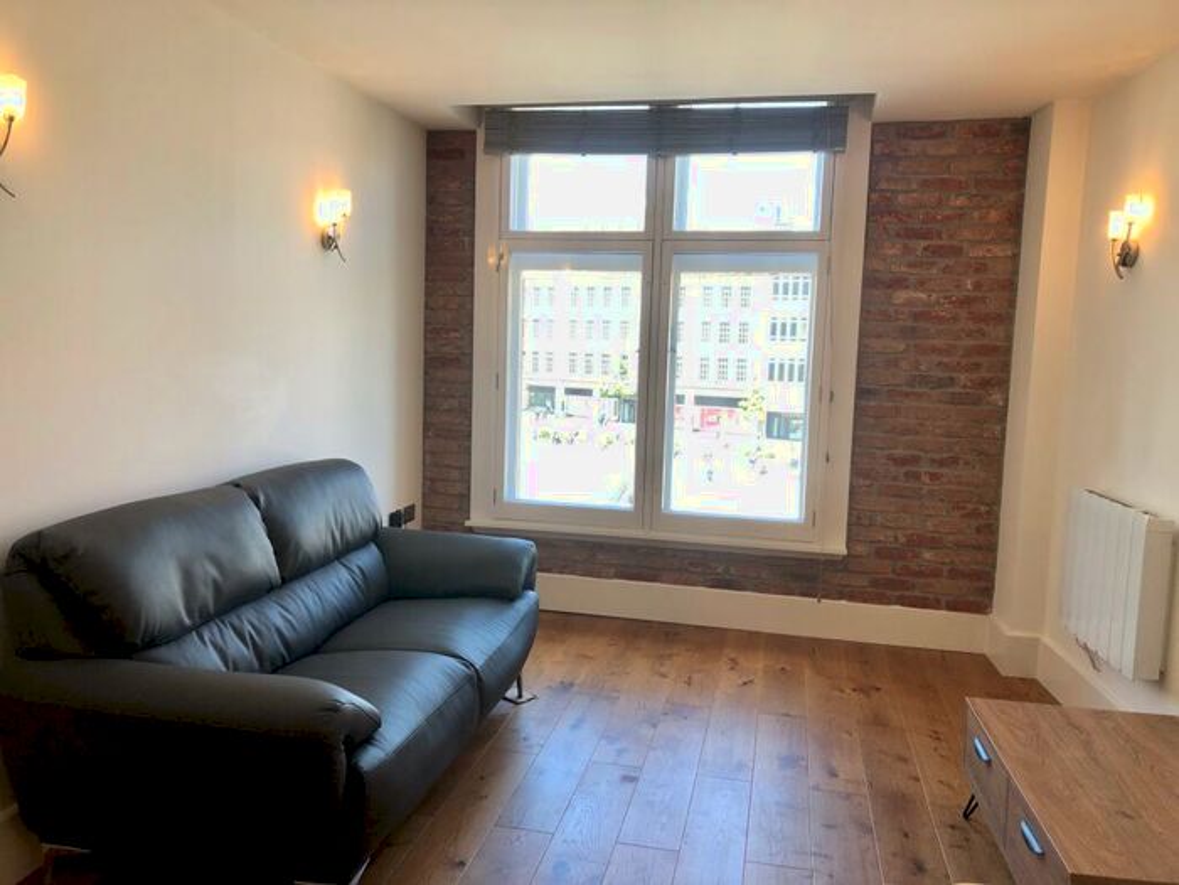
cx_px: 590
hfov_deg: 63.4
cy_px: 442
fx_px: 954
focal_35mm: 28
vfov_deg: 49.7
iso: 20
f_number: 1.8
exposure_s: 1/118
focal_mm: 3.99
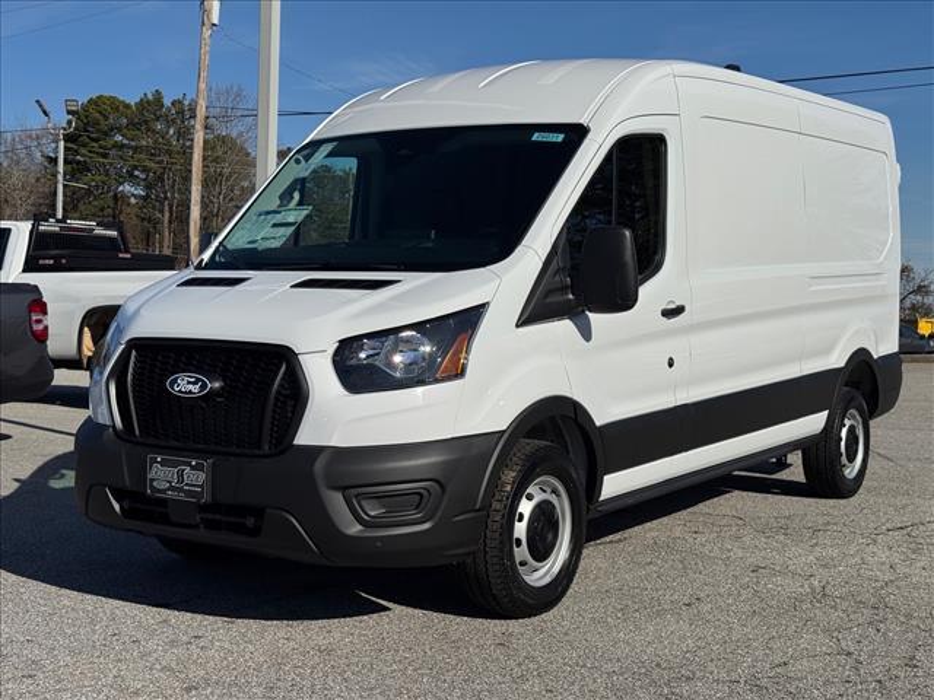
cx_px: 467
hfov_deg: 39.7
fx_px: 1295
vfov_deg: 30.3
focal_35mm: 48
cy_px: 350
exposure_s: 1/15385
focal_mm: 6.76
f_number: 1.78
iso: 80
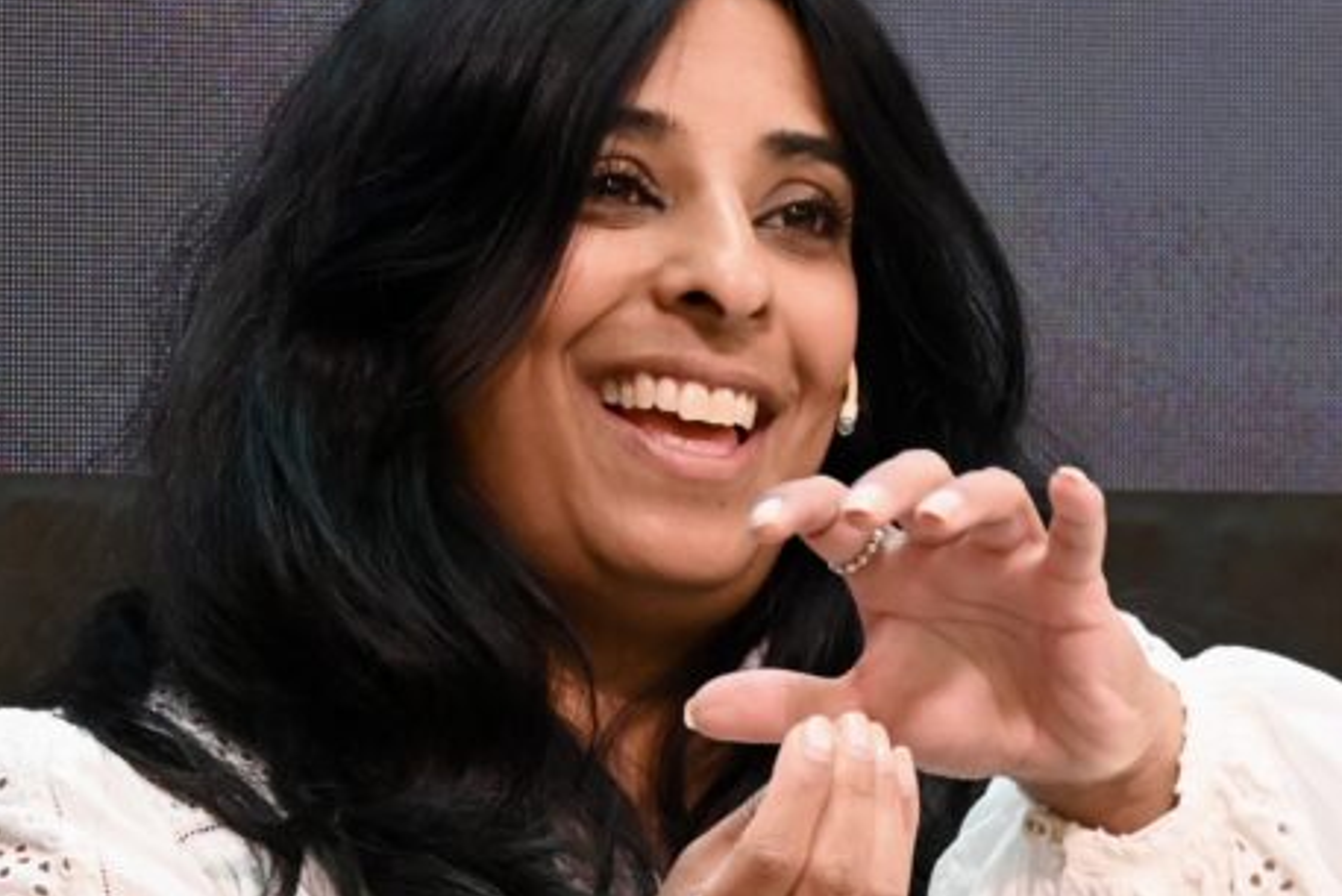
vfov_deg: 2.6
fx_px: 19576
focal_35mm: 525
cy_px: 759
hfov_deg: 3.9
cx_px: 946
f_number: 6.3
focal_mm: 200
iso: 5000
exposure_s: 1/125
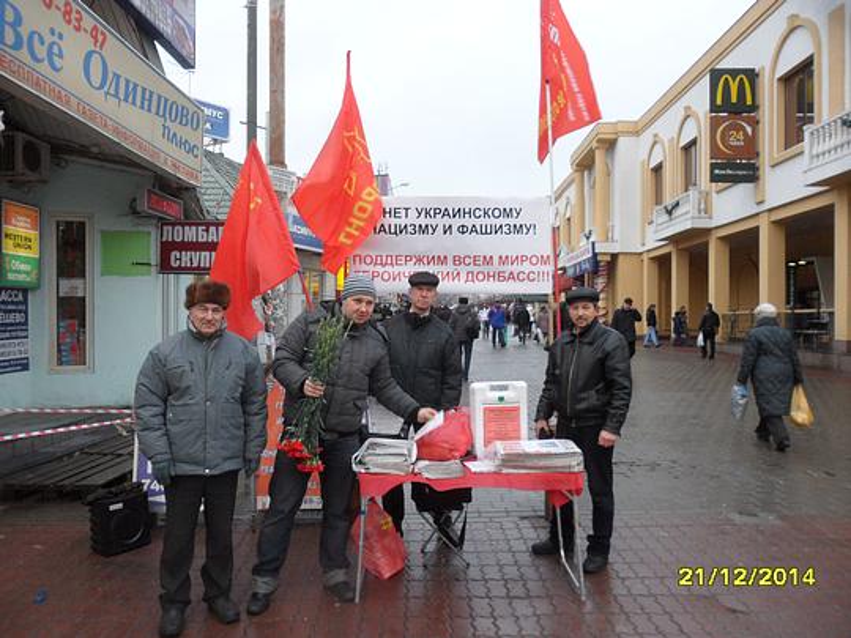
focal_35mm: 27
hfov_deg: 65.3
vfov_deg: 51.4
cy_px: 319
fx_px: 664
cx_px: 426
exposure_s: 1/90
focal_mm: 4.9
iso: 200
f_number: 3.5
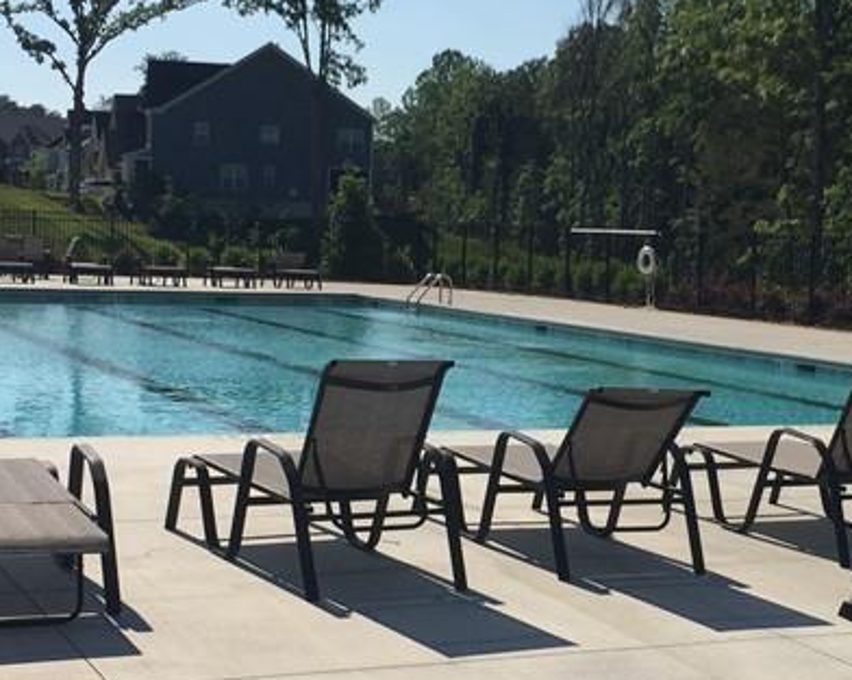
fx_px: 1865
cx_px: 589
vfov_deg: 20.6
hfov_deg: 25.6
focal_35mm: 74
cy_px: 430
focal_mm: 4.15
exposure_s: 1/3597
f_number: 2.2
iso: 32
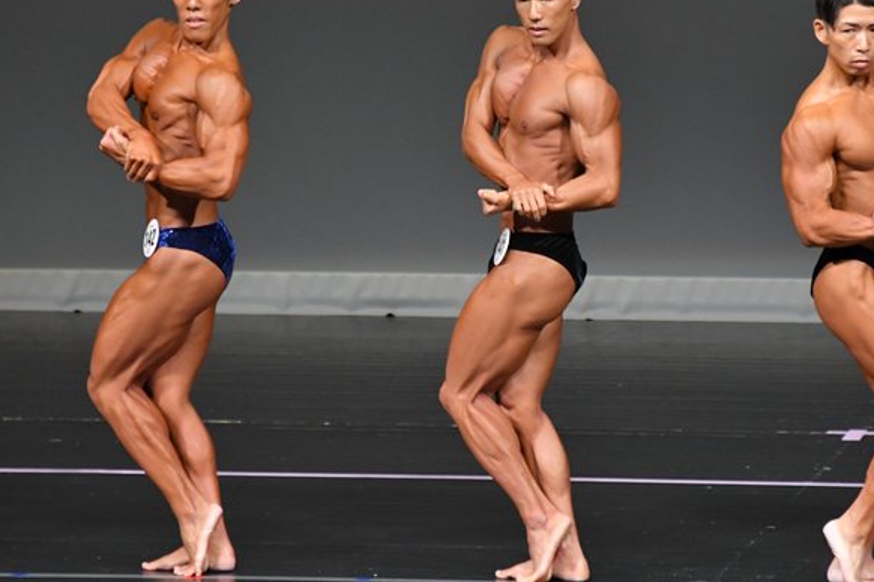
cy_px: 273
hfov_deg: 4.1
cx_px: 550
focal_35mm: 499
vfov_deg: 2.8
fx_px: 12114
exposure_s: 1/400
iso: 4000
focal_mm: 250
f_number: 5.6
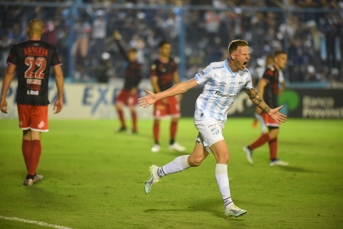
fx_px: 2859
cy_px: 114
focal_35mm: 300
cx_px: 172
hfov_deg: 6.9
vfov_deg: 4.6
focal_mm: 300
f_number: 2.8
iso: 2500
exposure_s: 1/640
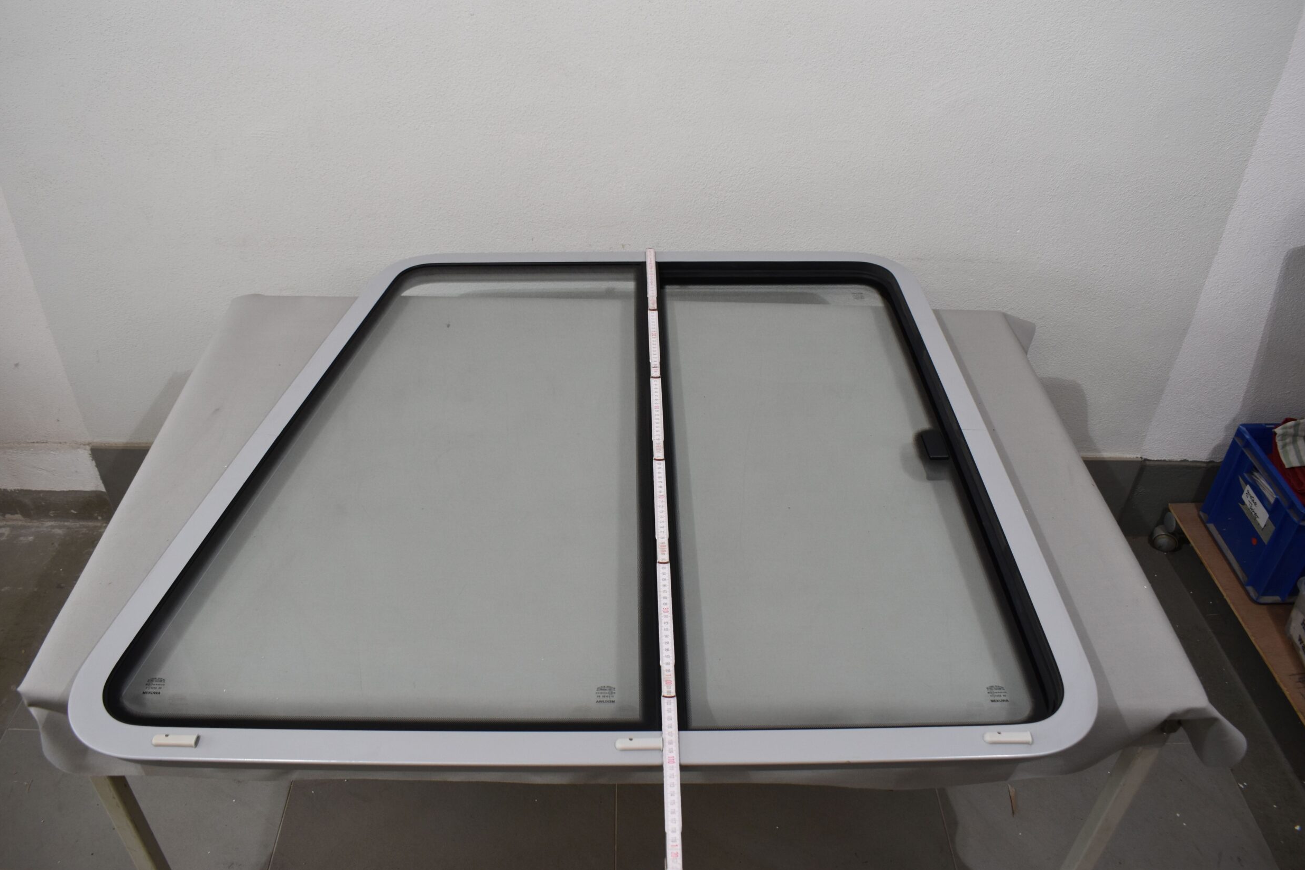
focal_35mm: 28
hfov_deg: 65.5
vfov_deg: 46.4
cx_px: 633
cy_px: 423
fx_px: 1015
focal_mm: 18
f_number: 5.6
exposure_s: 1/125
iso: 400
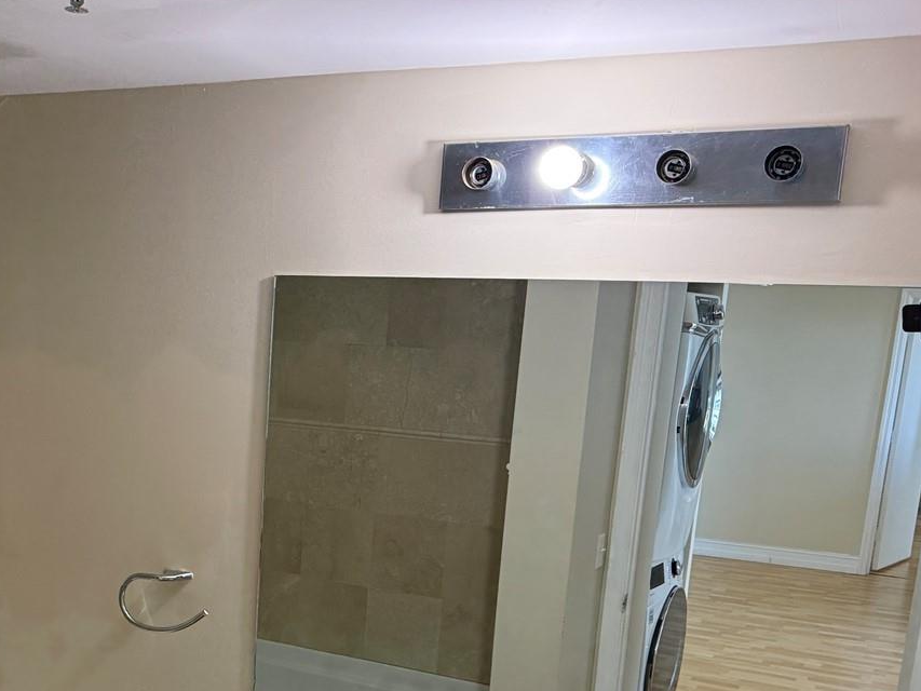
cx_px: 179
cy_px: 554
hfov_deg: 40.3
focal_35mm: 45
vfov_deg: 31.4
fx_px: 1197
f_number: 1.78
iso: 400
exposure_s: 1/120
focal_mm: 6.76
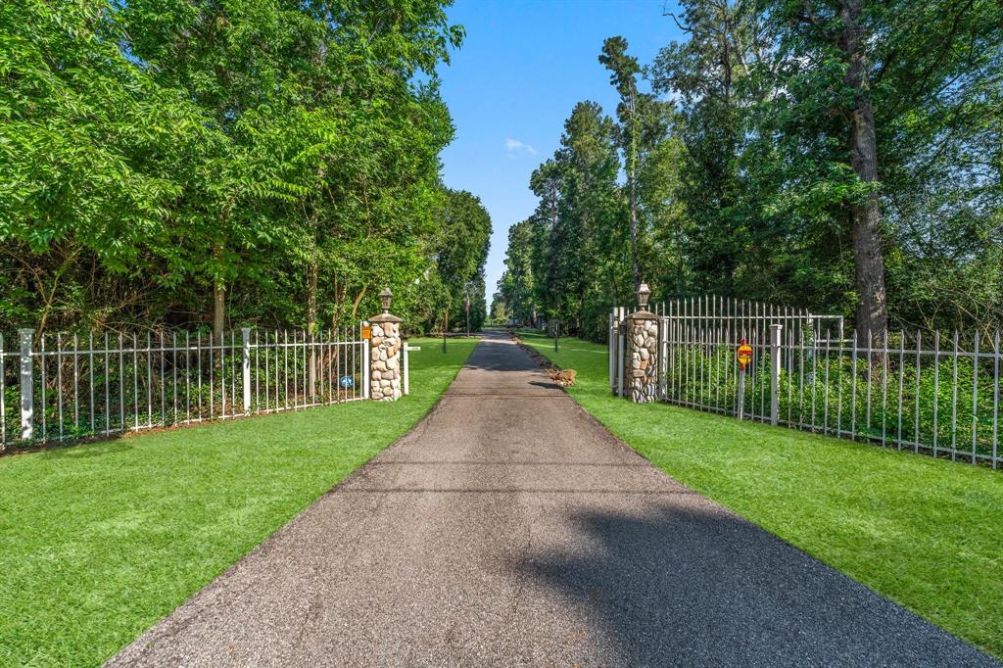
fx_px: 409
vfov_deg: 78.4
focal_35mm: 15
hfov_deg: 101.5
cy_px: 334
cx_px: 502
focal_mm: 14.7
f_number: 7.1
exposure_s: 1/1600
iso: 640
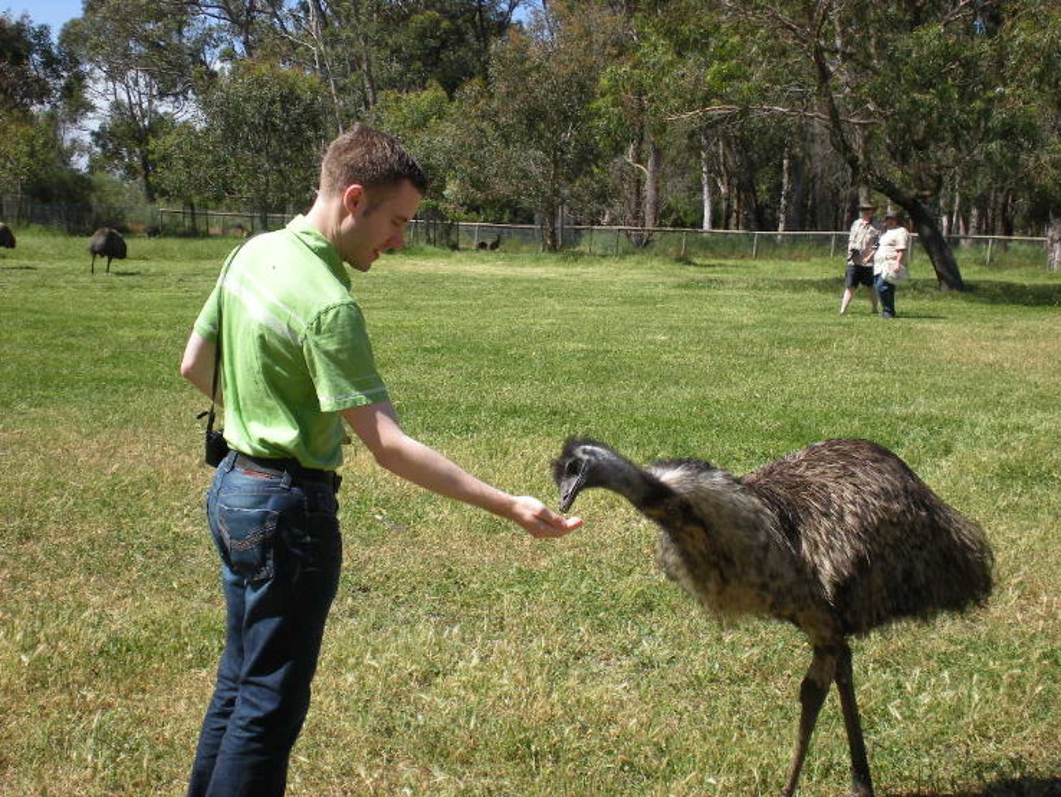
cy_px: 398
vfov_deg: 26.1
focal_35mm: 56
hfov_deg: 34.3
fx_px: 1717
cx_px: 530
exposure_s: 1/249
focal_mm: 9.3
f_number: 5.6
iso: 64
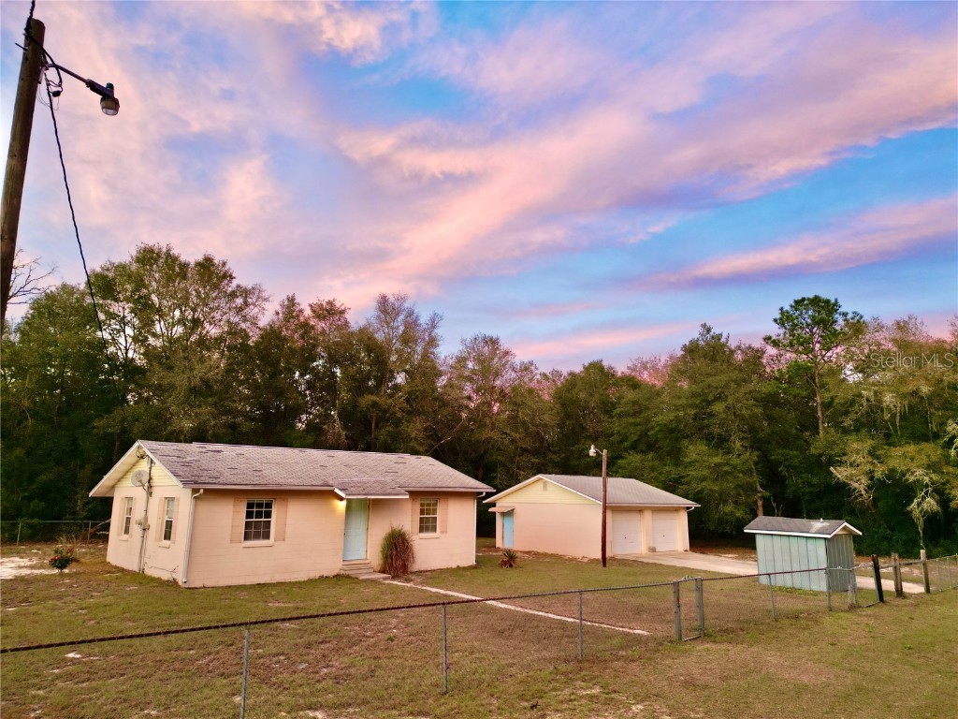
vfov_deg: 56.8
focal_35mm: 24
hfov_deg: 71.6
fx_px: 664
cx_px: 479
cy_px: 360
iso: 100
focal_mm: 6.72
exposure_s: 1/50
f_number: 1.7
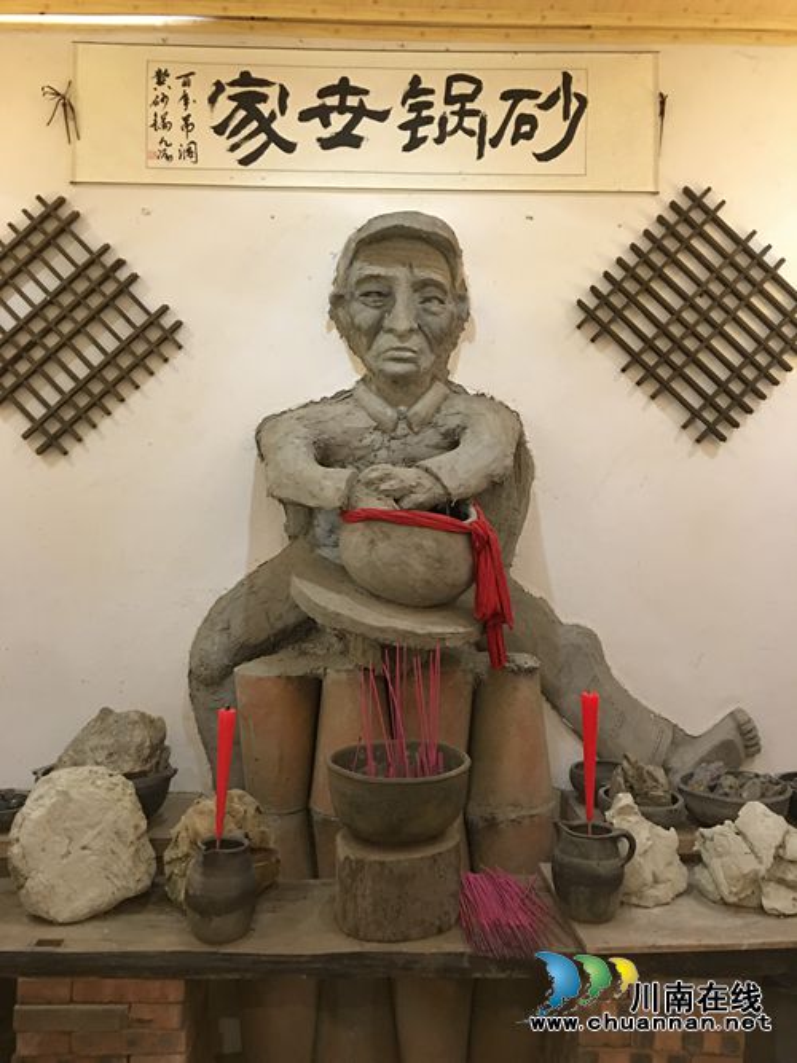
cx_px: 398
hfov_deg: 48.2
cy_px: 532
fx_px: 891
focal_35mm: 29
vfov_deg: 61.7
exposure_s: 1/4
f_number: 2.2
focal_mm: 4.15
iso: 125
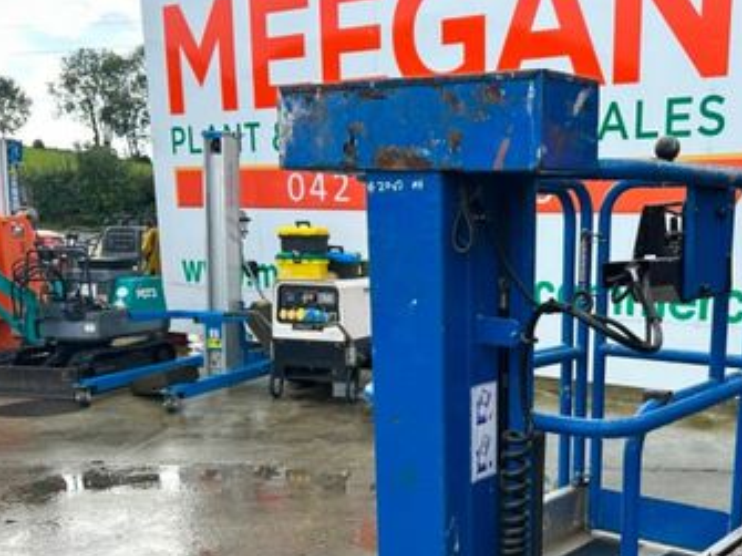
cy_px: 461
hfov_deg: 42.8
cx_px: 532
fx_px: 921
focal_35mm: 43
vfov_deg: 32.5
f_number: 1.78
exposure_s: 1/918
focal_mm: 6.86
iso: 80
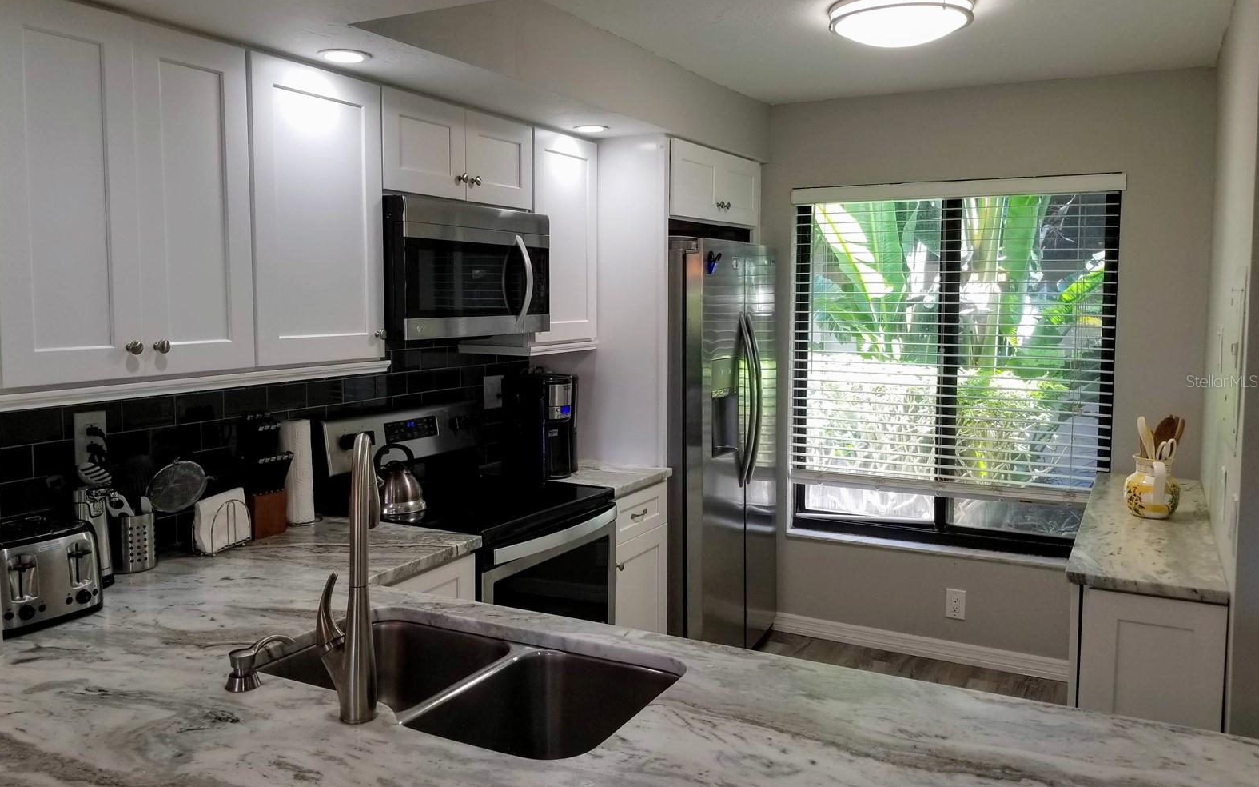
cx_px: 622
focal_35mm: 28
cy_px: 381
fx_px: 961
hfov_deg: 66.5
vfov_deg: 44.5
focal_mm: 4.25
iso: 64
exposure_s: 1/60
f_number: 1.7
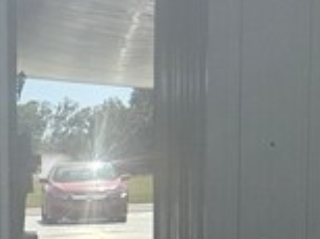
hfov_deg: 12.0
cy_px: 351
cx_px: -239
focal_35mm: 153
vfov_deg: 9.4
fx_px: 1412
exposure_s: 1/1789
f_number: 1.8
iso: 25
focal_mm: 5.4
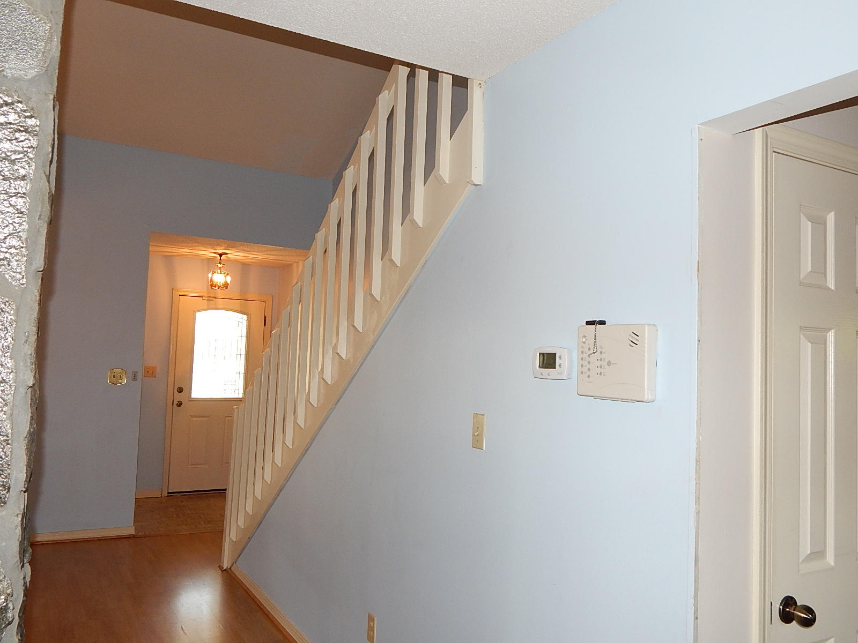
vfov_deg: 49.7
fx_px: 694
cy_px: 322
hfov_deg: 63.4
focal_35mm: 28
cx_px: 429
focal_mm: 5.1
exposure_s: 1/30
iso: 200
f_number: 3.2
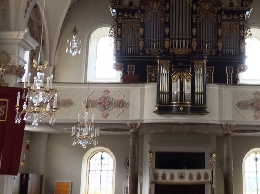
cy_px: 49
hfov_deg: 28.3
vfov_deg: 21.4
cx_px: 186
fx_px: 511
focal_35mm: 68
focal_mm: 4.15
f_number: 2.2
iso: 250
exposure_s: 1/33
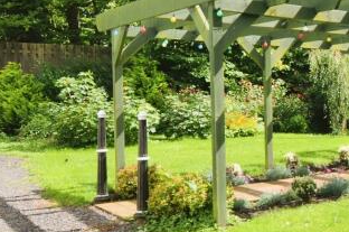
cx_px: 423
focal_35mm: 59
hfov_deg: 29.1
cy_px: 102
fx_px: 571
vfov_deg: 22.9
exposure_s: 1/125
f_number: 7.1
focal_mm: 12
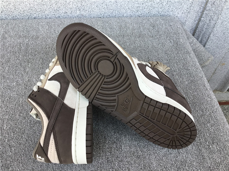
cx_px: 114
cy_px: 86
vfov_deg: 45.4
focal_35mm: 31
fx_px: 205
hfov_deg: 58.4
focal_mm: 3.3
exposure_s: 1/100
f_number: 2.4
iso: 25
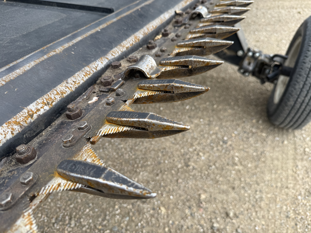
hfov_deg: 71.6
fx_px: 216
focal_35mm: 24
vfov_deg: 56.8
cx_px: 156
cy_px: 116
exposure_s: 1/263
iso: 64
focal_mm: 6.76
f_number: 1.78
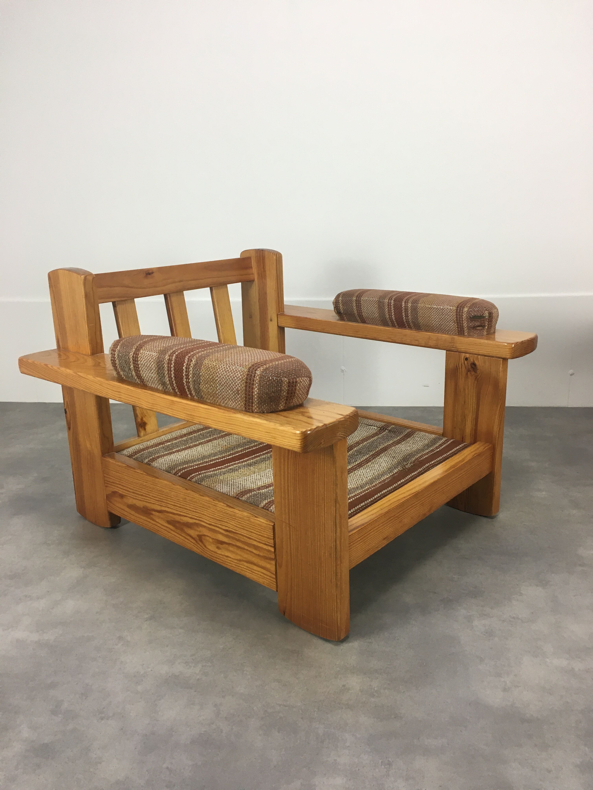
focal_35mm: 29
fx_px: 662
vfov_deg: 61.7
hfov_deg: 48.2
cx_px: 296
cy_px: 395
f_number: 2.2
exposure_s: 1/33
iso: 50
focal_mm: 4.15
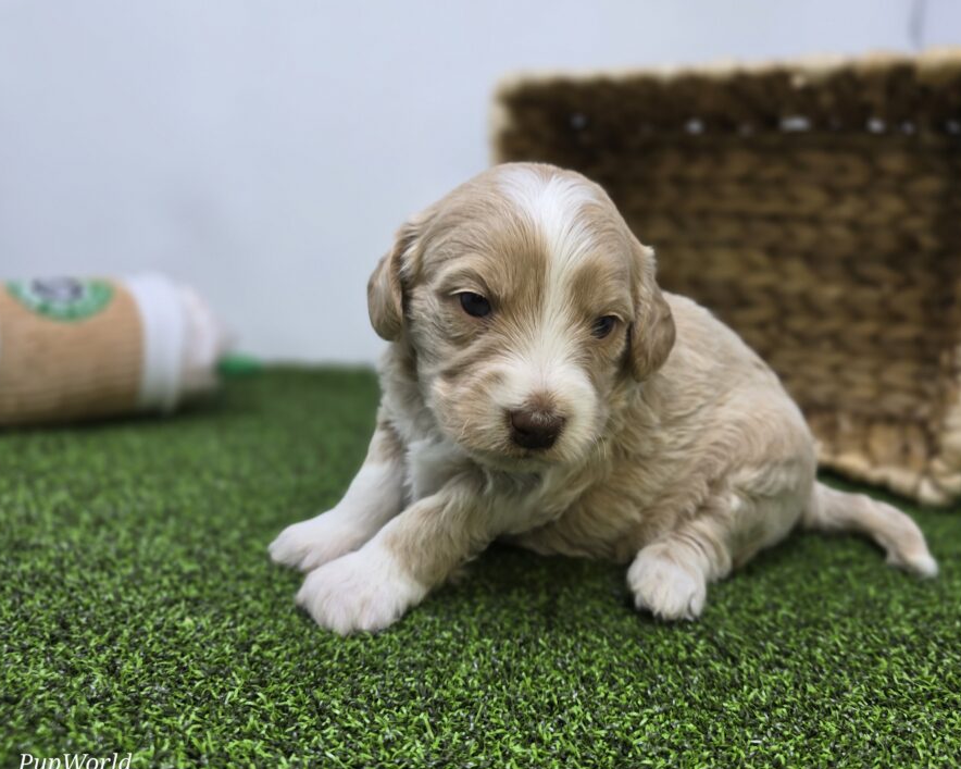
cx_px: 522
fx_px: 739
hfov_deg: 65.9
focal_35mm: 26
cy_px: 409
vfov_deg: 54.9
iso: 50
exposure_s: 1/120
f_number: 1.7
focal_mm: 6.3
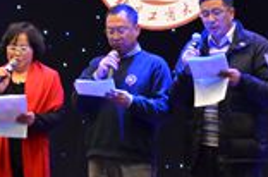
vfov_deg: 7.0
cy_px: -91
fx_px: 1429
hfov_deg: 10.7
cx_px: 55
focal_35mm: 193
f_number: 4
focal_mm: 25
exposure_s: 1/60
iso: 500
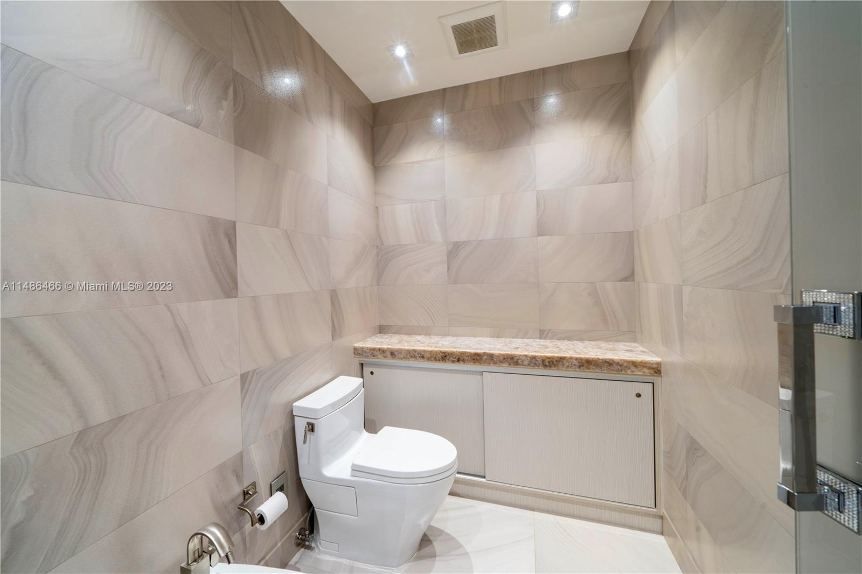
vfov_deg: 90.0
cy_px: 287
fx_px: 287
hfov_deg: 112.6
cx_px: 431
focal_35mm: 12
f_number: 11
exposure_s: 1/2.5
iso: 250
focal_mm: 12
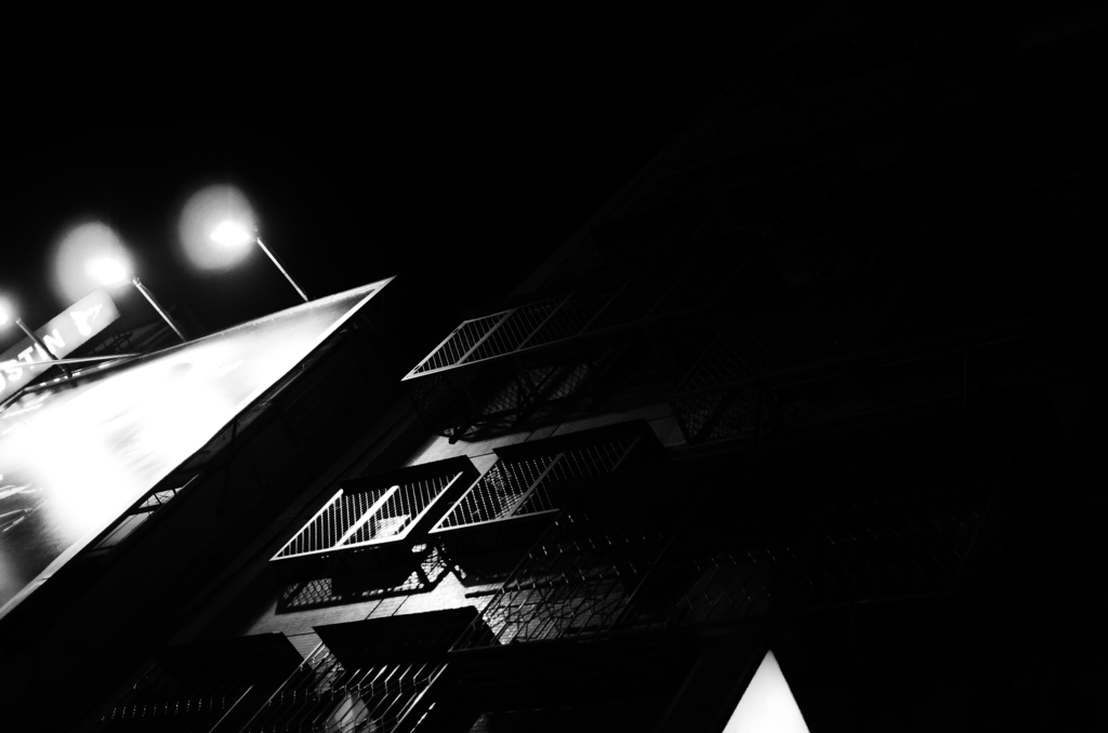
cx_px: 554
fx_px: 1612
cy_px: 366
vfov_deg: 25.6
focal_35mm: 52
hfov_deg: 37.9
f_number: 1.8
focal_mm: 35
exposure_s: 1/400
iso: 1250
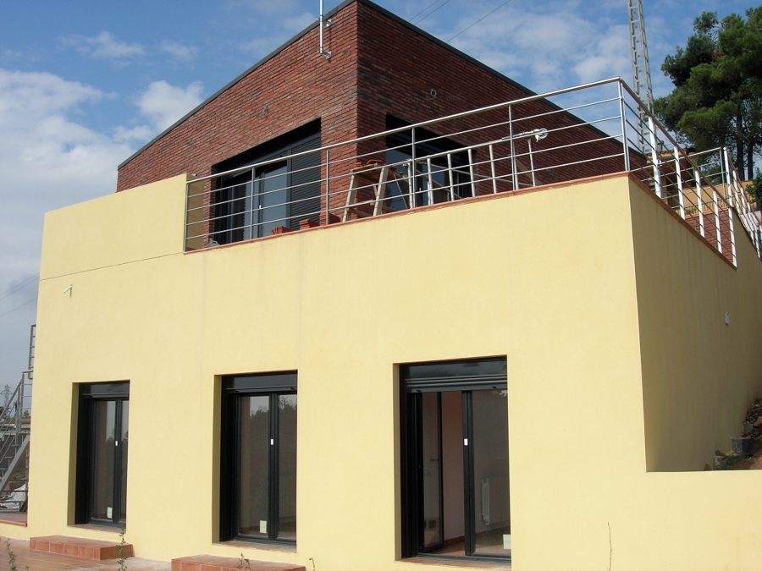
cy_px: 286
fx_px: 836
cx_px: 381
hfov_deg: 49.0
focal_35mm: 38
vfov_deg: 37.7
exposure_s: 1/737
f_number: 4.8
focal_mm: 7.8
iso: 64
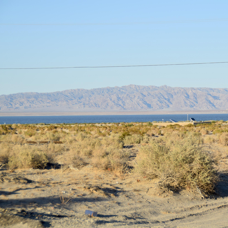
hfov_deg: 12.1
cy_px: 114
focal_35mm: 144
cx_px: 161
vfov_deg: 12.2
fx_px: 1070
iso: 200
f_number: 7.1
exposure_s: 1/800
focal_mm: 75
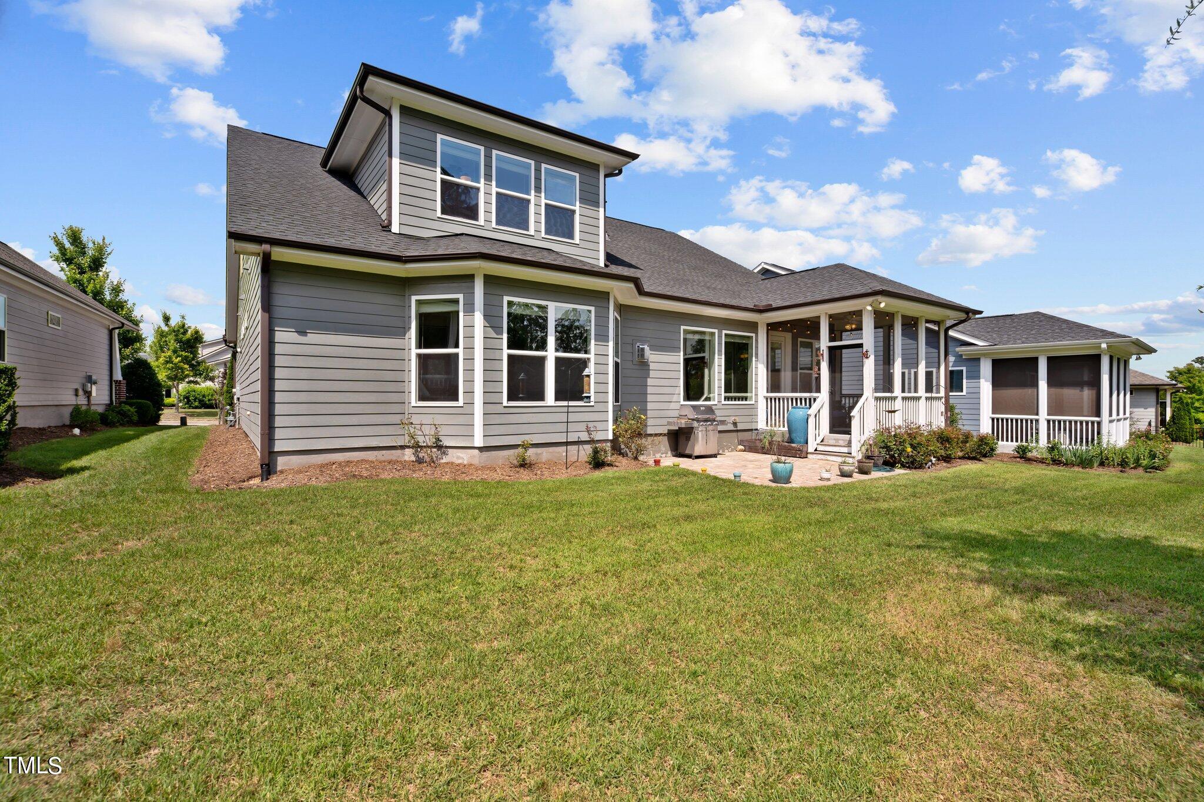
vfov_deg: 73.7
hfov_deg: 96.7
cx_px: 602
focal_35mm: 16
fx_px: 535
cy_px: 401
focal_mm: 16
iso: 100
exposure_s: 1/90
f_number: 6.7
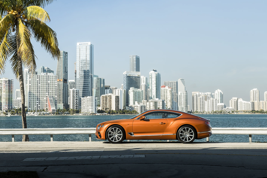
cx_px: 134
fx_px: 430
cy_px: 89
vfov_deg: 23.4
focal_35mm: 58
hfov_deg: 34.5
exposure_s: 1/250
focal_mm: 58
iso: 200
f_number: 10
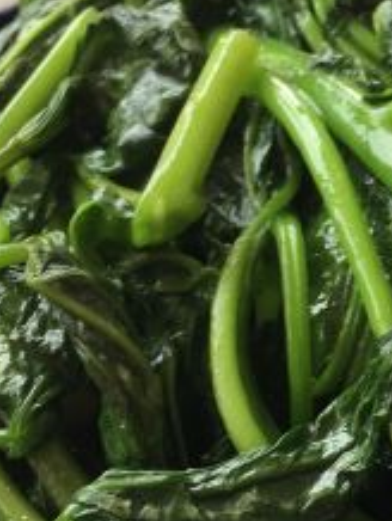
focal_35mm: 93
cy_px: 256
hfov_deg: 15.1
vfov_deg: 21.1
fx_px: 1401
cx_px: 522
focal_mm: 4.15
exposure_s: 1/50
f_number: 2.2
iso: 25
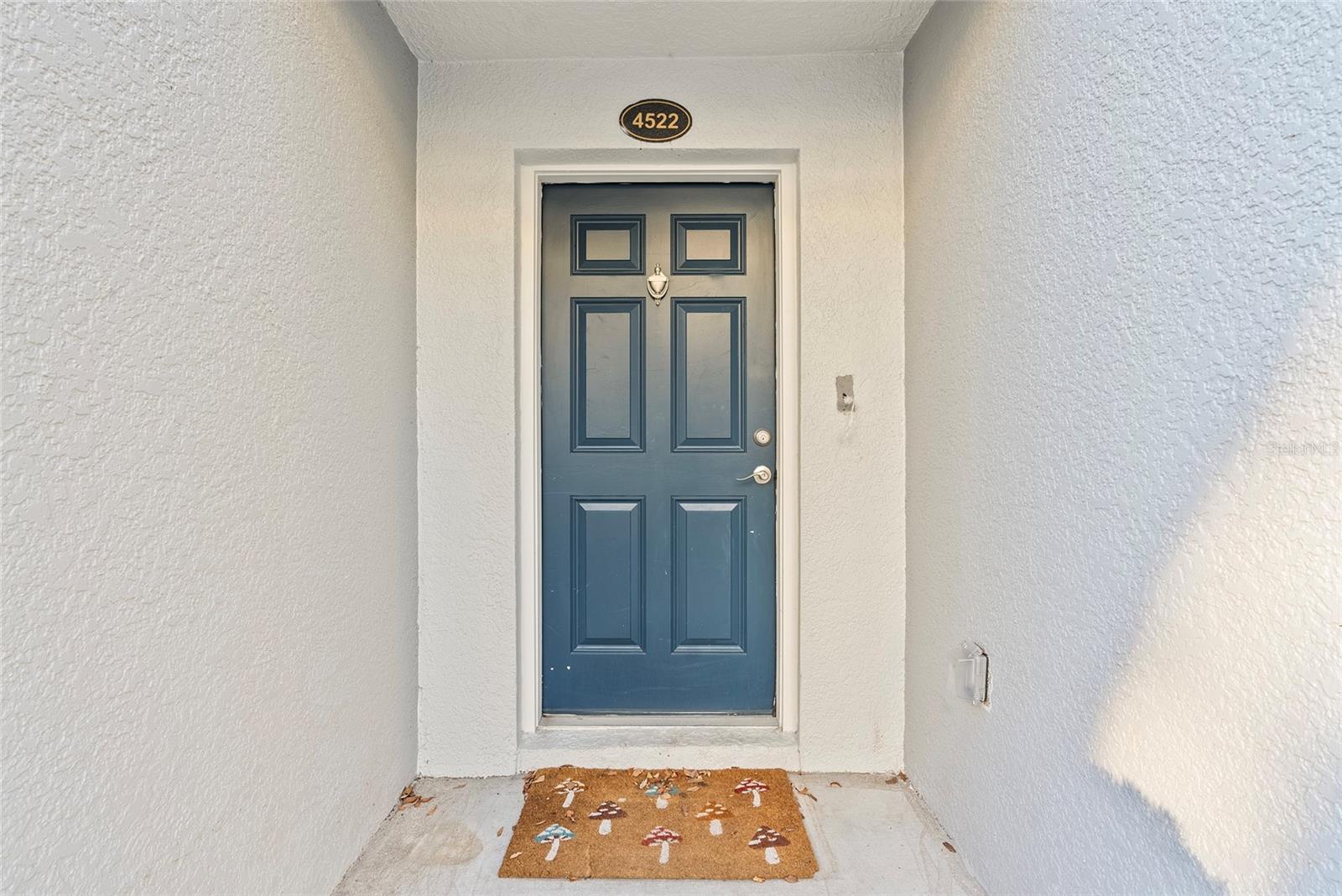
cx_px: 671
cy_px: 448
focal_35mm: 16
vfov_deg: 73.8
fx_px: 597
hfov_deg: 96.7
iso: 100
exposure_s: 1/2.5
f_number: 8
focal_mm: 16
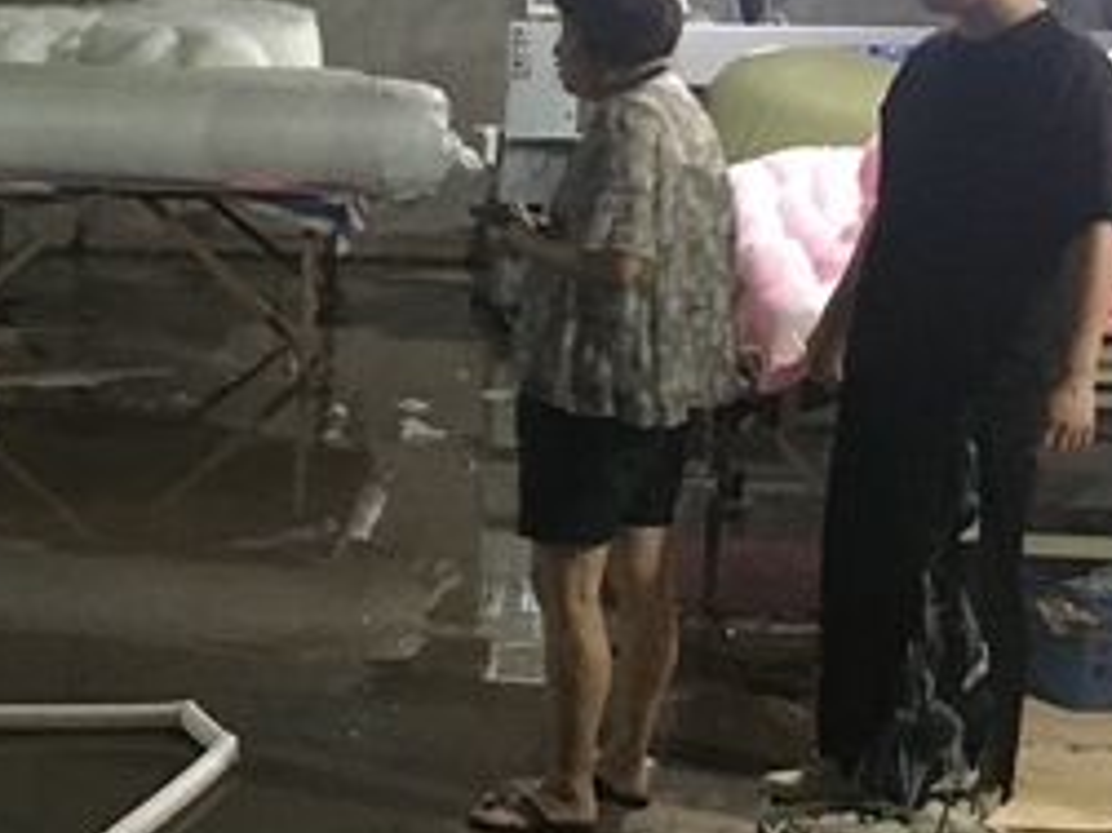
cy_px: 452
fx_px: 2376
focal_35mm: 74
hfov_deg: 25.3
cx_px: 44
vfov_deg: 19.9
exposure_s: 1/17
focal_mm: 4.15
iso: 320
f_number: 2.2
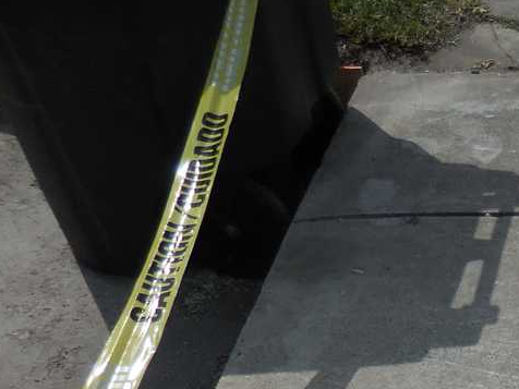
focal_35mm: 70
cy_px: 472
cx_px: 649
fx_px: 1050
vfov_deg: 19.7
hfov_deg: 24.7
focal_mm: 4.5
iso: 125
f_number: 6.6
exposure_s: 1/1250
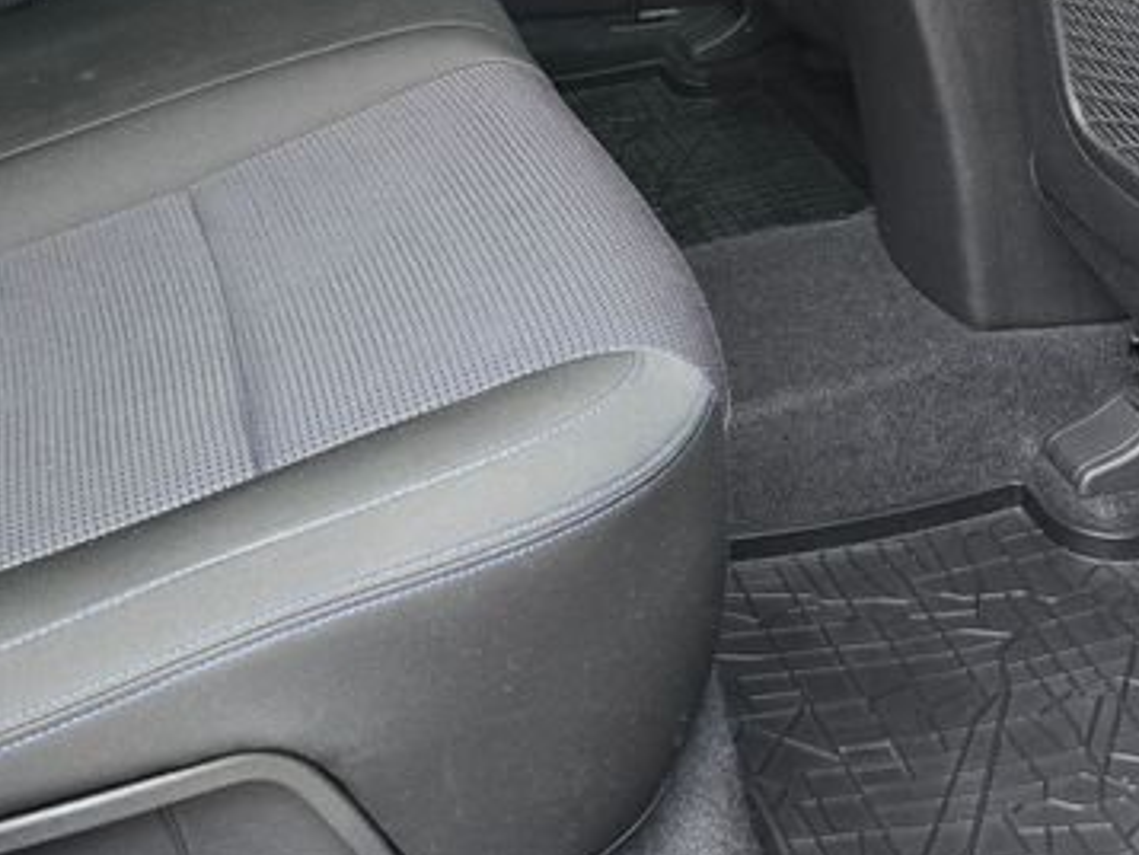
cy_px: -198
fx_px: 2172
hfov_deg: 29.0
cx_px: 303
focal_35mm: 66
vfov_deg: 20.7
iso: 160
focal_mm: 6.3
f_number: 1.7
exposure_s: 1/180
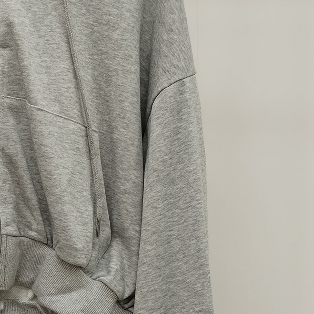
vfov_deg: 16.6
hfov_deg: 15.9
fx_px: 1057
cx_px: -107
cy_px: 300
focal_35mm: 103
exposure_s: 1/100
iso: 182
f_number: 1.8
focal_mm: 4.75
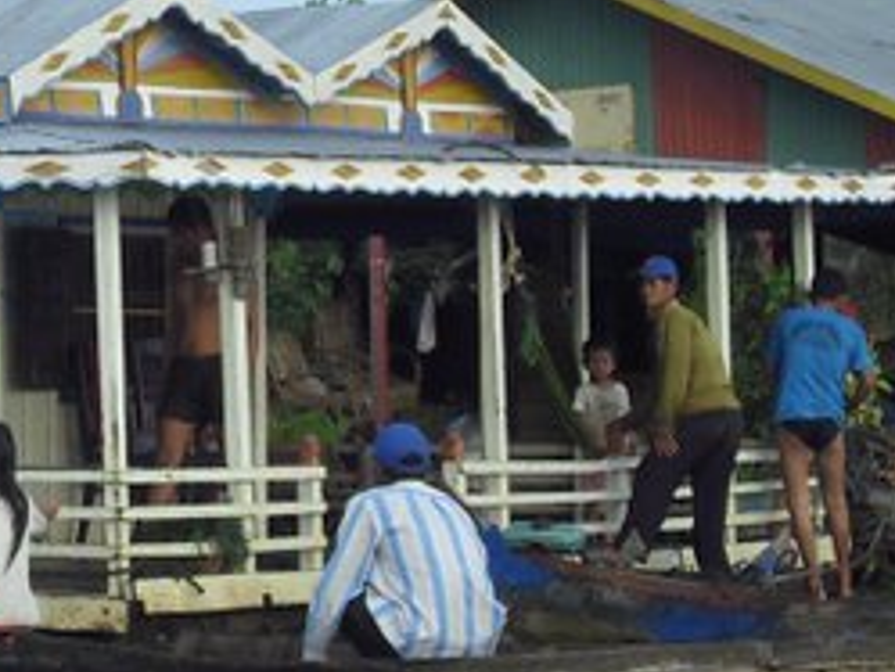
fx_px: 5406
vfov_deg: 7.1
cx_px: -226
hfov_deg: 9.3
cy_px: 212
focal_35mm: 209
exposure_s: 1/500
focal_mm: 10.7
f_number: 3.8
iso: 100
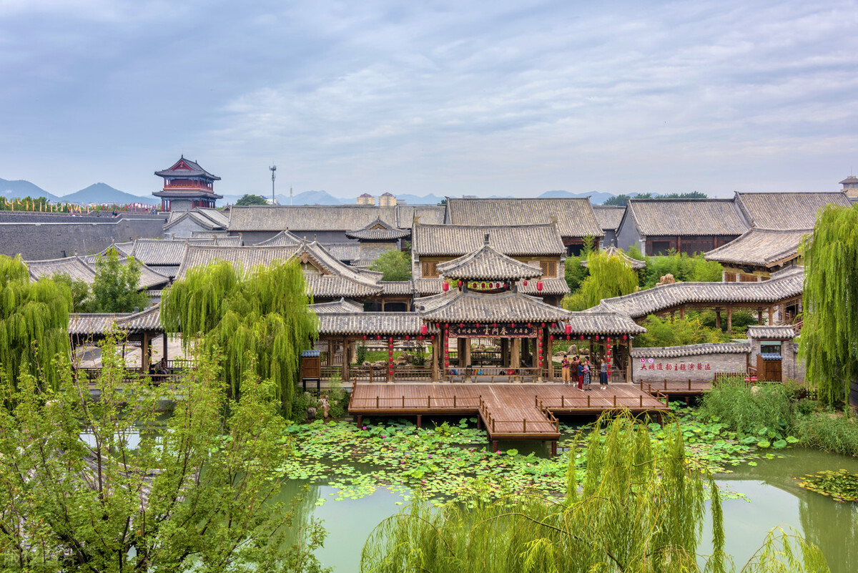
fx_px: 834
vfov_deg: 37.9
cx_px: 429
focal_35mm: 35
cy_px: 286
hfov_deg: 54.4
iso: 200
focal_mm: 35
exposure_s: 1/200
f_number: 9
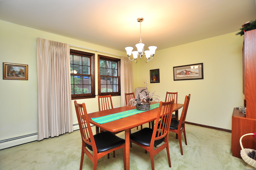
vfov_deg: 77.2
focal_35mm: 15
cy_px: 85
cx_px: 128
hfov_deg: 100.5
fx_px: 107
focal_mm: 10
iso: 500
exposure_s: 1/125
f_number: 3.5
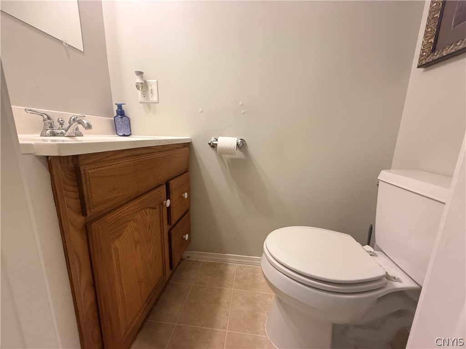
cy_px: 174
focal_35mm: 14
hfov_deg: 102.1
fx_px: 188
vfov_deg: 85.7
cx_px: 233
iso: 320
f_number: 2.2
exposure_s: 1/60
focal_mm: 2.22
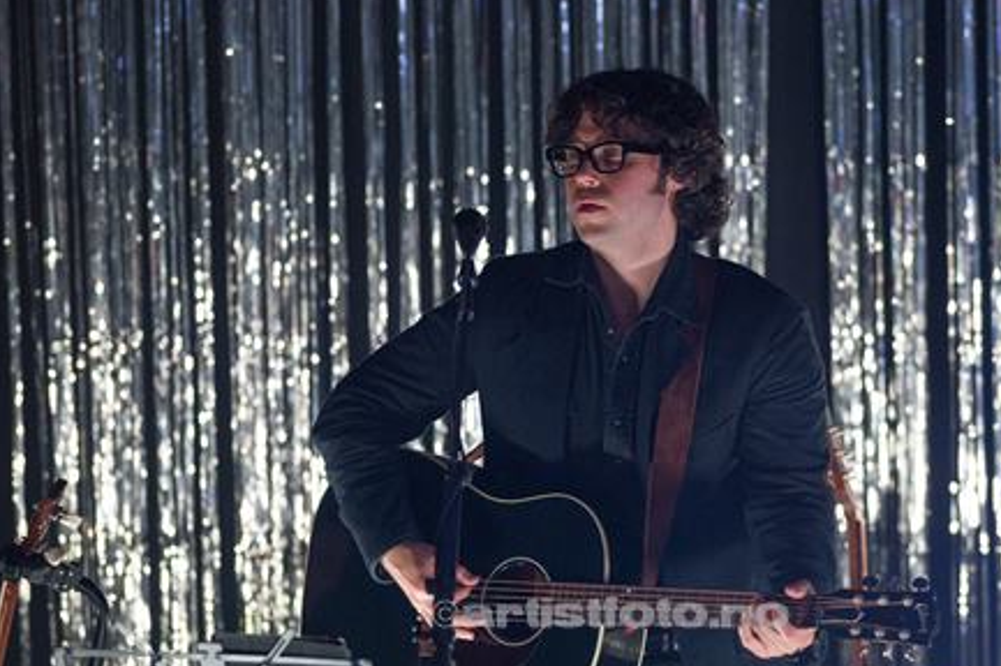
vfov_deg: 2.8
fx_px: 13864
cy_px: 424
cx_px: 677
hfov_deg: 4.1
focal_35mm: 499
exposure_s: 1/400
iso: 1600
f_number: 2.8
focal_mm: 300
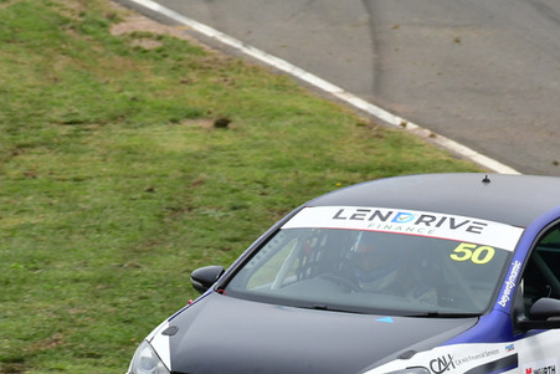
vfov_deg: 1.0
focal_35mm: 1330
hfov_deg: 1.6
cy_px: 319
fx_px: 20694
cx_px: 386
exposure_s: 1/640
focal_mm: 500
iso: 640
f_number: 11
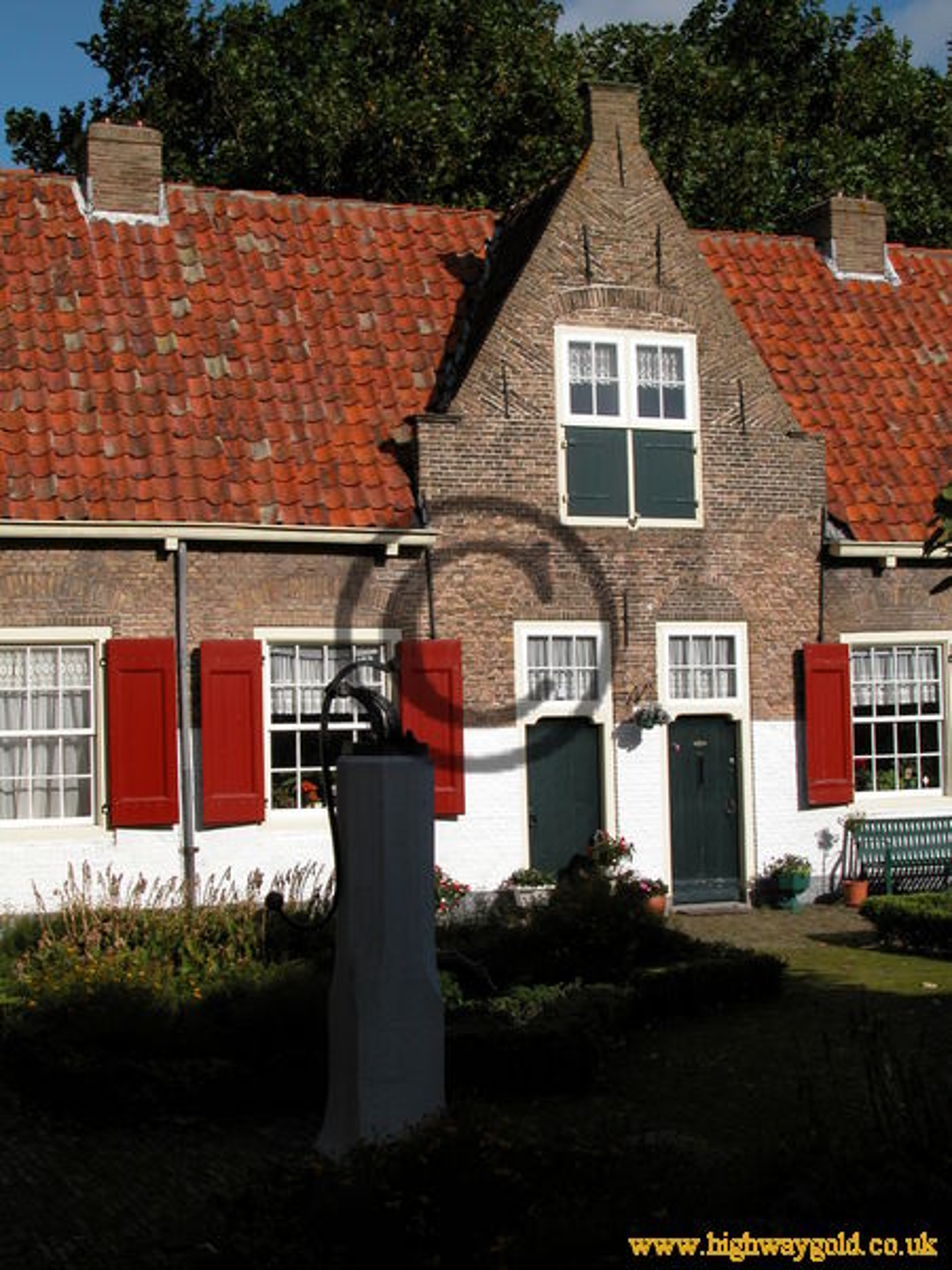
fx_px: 1943
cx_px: 476
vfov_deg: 36.2
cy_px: 635
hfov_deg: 27.5
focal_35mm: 53
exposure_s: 1/540
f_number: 6.9
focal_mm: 13.7
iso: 100
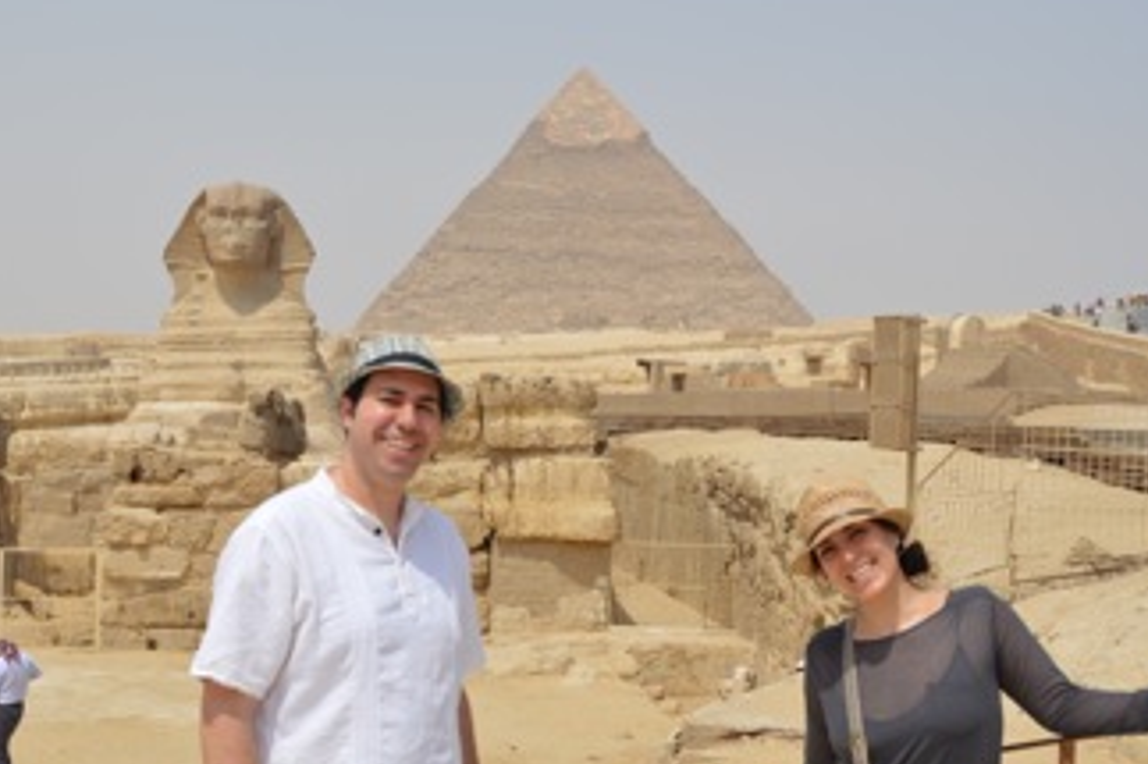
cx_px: 483
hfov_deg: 40.3
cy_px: 489
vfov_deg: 27.4
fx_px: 1562
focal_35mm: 49
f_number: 9
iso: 100
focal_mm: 24
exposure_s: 1/320
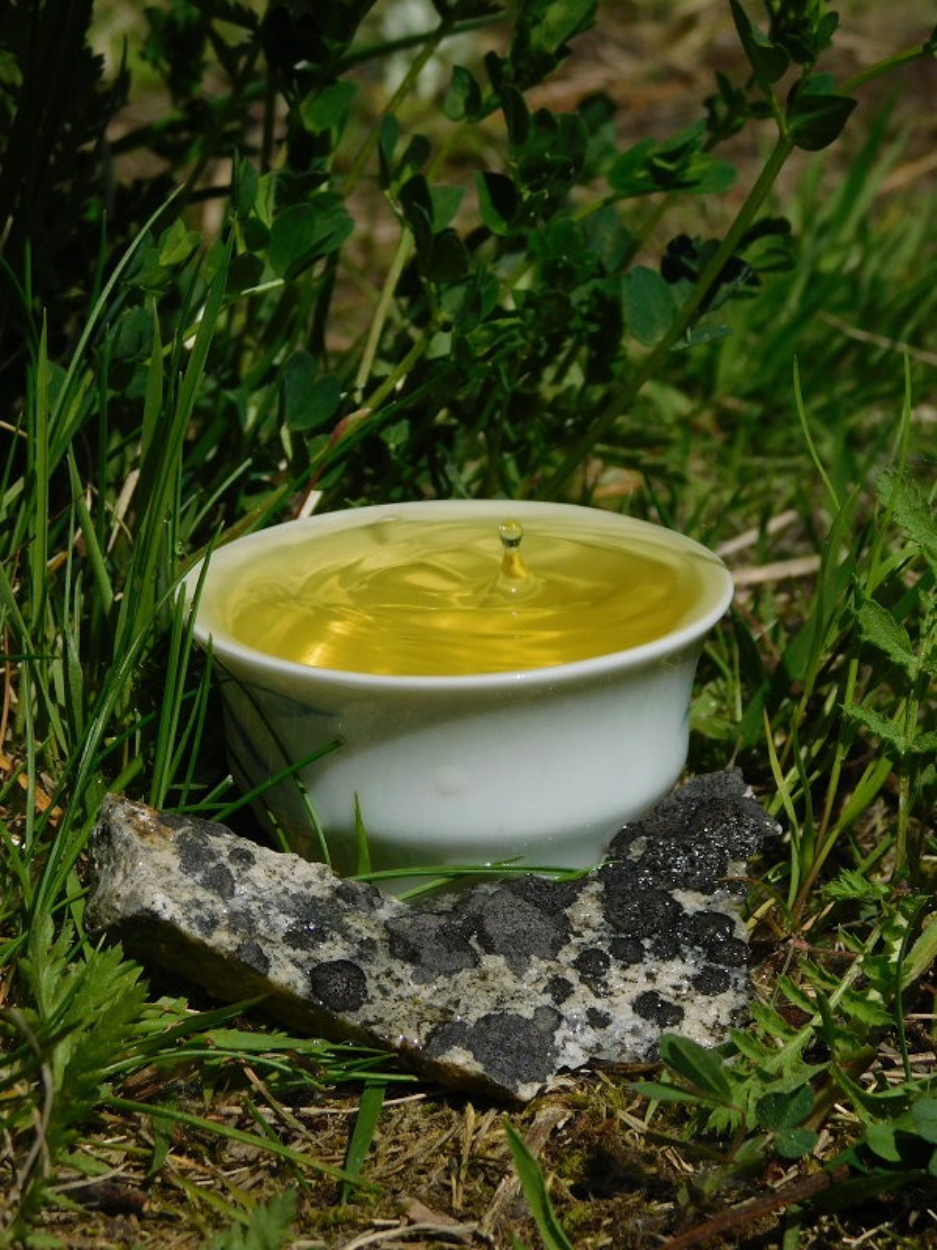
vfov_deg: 17.1
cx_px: 468
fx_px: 4150
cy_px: 625
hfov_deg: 12.9
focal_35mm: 115
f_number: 9.6
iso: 125
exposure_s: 1/500
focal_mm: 20.3
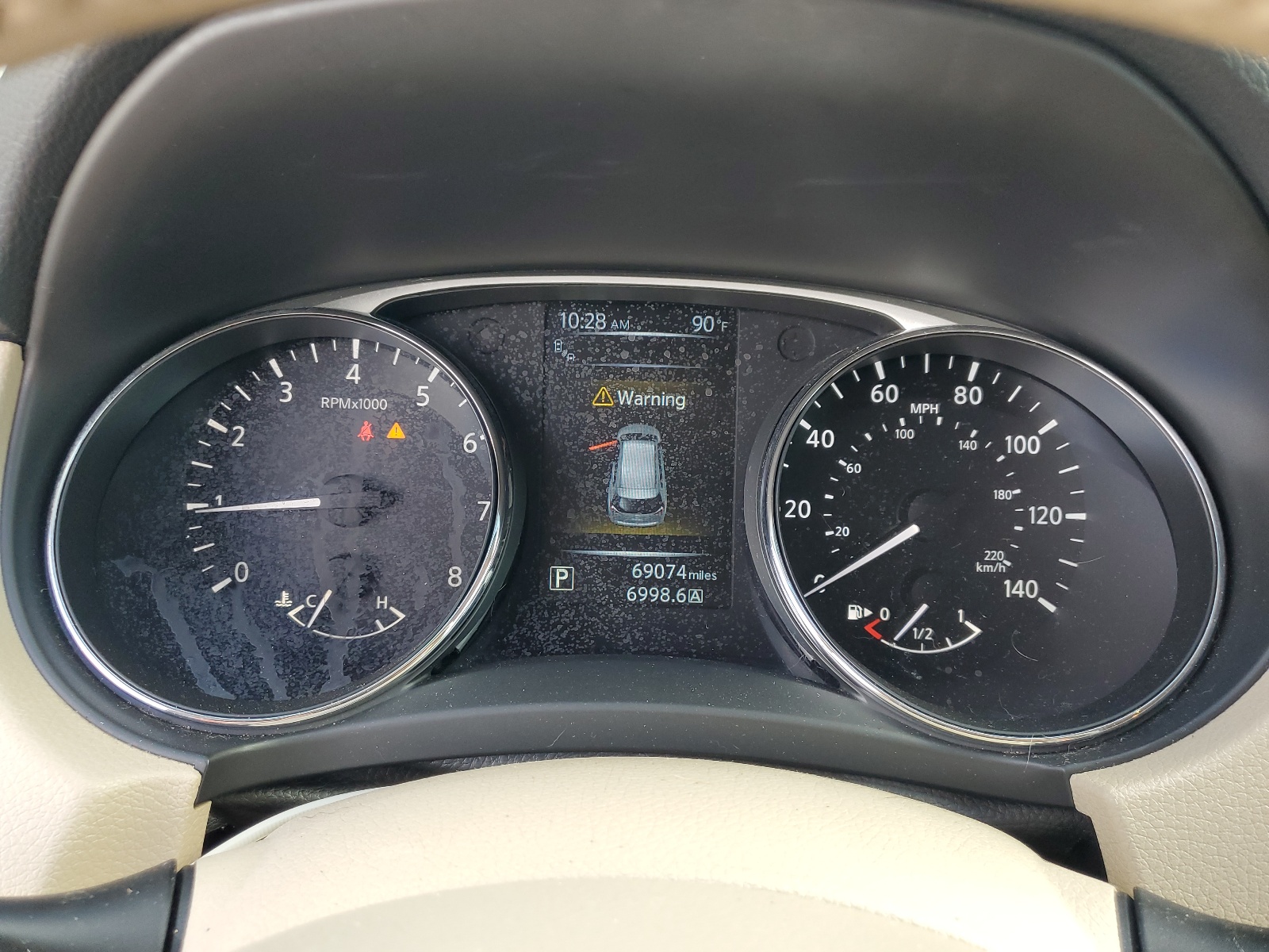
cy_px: 476
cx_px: 634
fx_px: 953
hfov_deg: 67.3
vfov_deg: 53.1
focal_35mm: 26
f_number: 1.5
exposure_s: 1/120
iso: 65
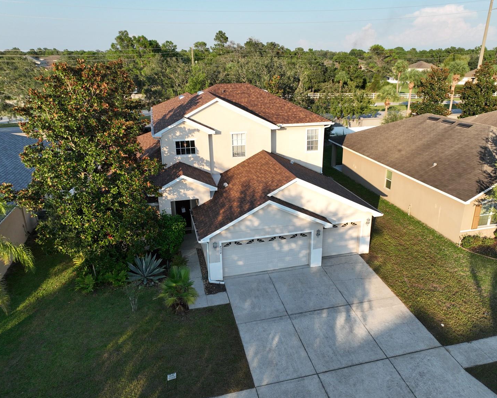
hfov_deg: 66.0
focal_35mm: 26
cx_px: 261
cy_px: 197
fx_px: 382
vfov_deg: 54.9
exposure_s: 1/1000
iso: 130
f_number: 2.8
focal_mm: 12.29
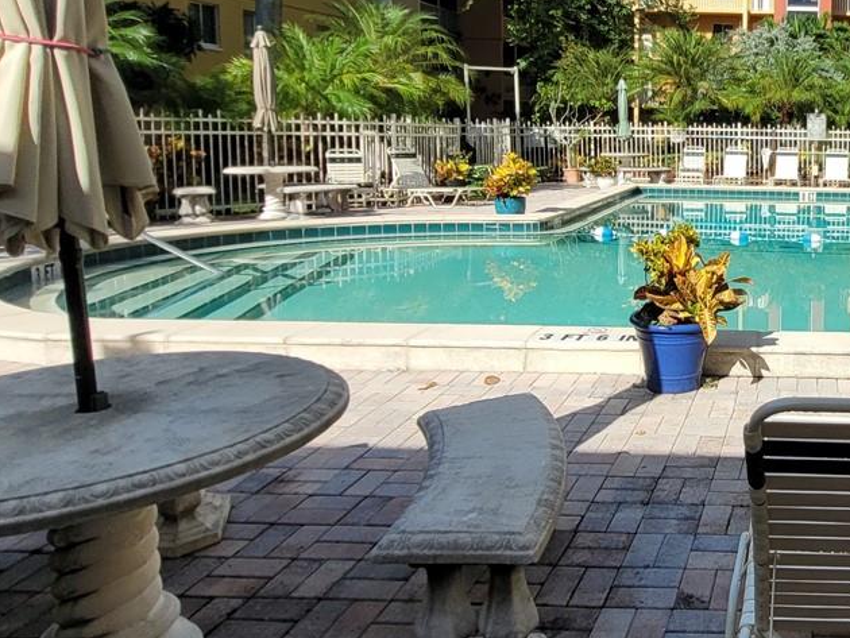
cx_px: 816
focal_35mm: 33
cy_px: 198
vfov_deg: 42.2
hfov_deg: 47.6
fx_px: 811
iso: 40
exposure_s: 1/1350
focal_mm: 1.74
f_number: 2.2
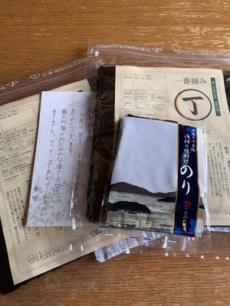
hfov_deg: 53.1
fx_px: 230
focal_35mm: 26
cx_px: 115
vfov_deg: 67.3
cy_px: 153
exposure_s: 1/60
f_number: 1.8
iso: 320
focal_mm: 4.25
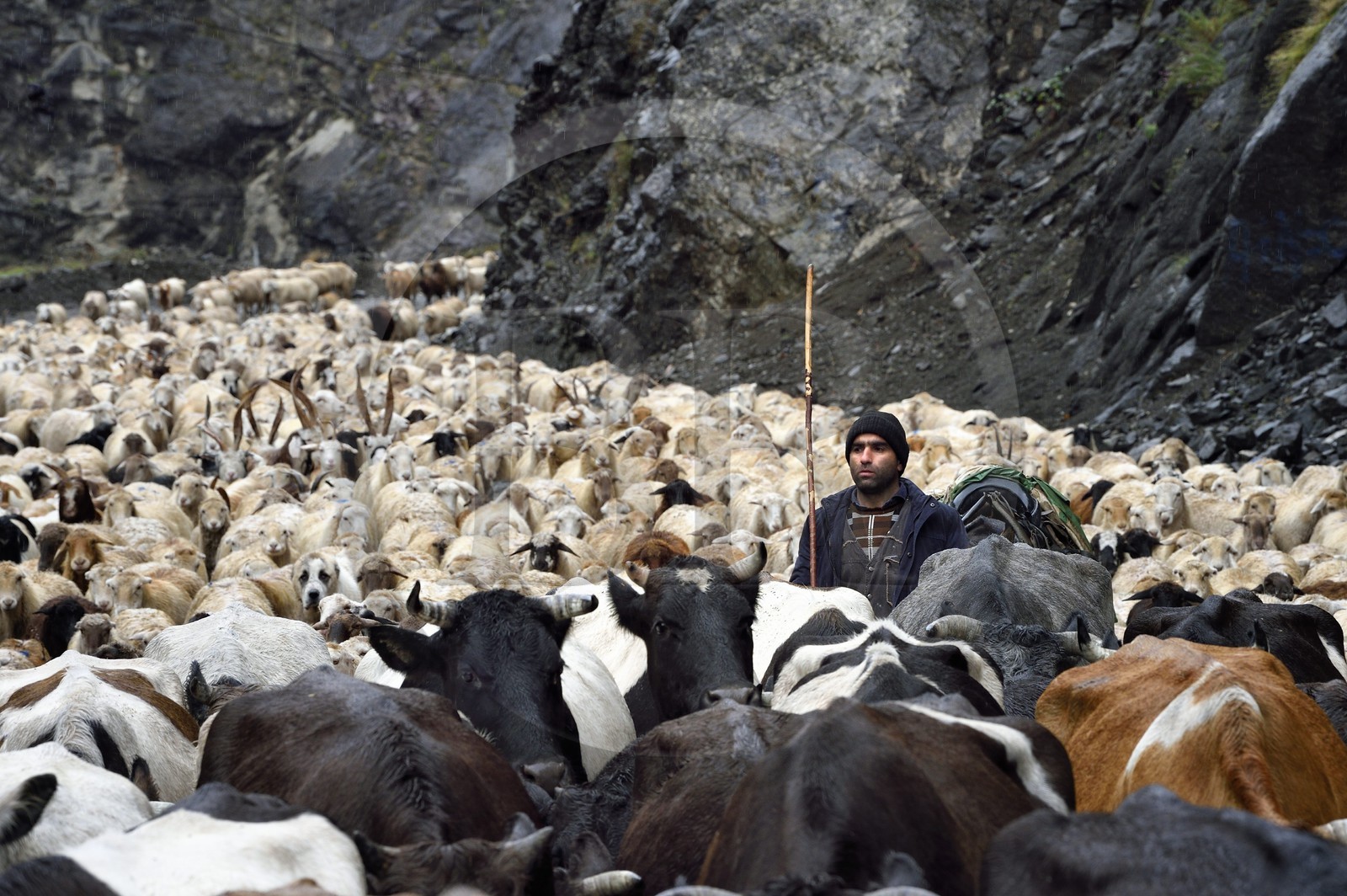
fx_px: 6169
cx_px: 674
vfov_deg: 8.3
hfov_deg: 12.5
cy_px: 448
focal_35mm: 165
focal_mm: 165
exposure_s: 1/250
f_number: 10
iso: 800
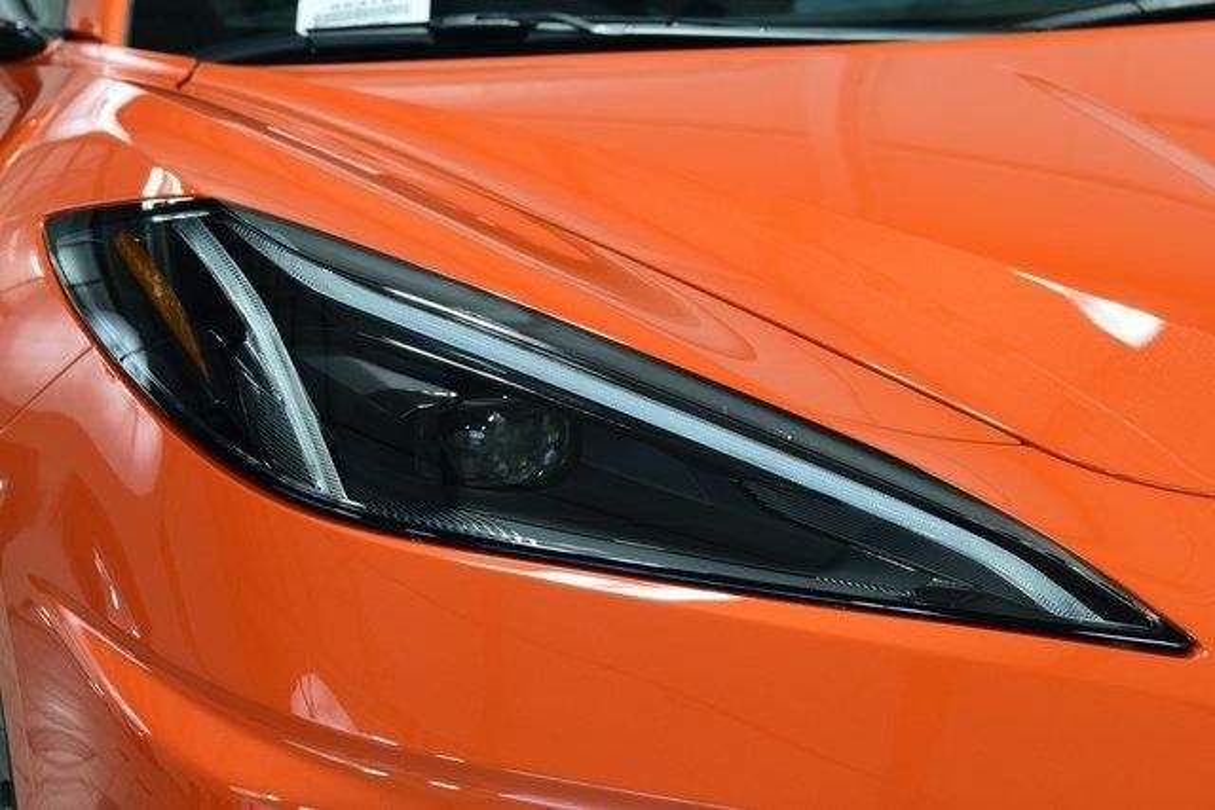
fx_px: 3139
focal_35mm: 93
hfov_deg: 21.9
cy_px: 405
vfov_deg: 14.7
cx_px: 608
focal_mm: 62
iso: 900
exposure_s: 1/30
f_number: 7.1
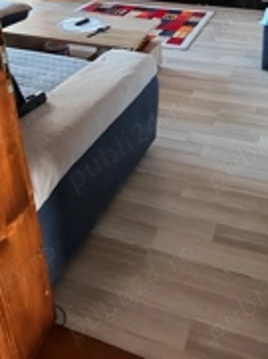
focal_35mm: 31
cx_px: 201
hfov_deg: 43.8
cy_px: 22
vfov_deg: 50.3
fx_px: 321
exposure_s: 1/25
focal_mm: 1.82
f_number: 2
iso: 400
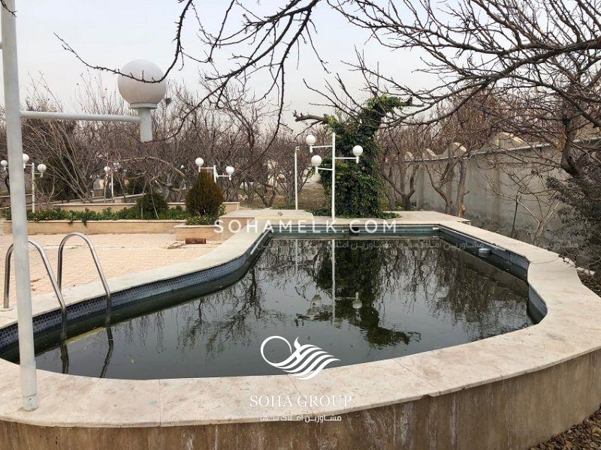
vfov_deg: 49.7
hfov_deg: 63.4
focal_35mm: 28
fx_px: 486
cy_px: 225
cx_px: 300
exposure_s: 1/1297
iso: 20
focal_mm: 4
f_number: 1.8
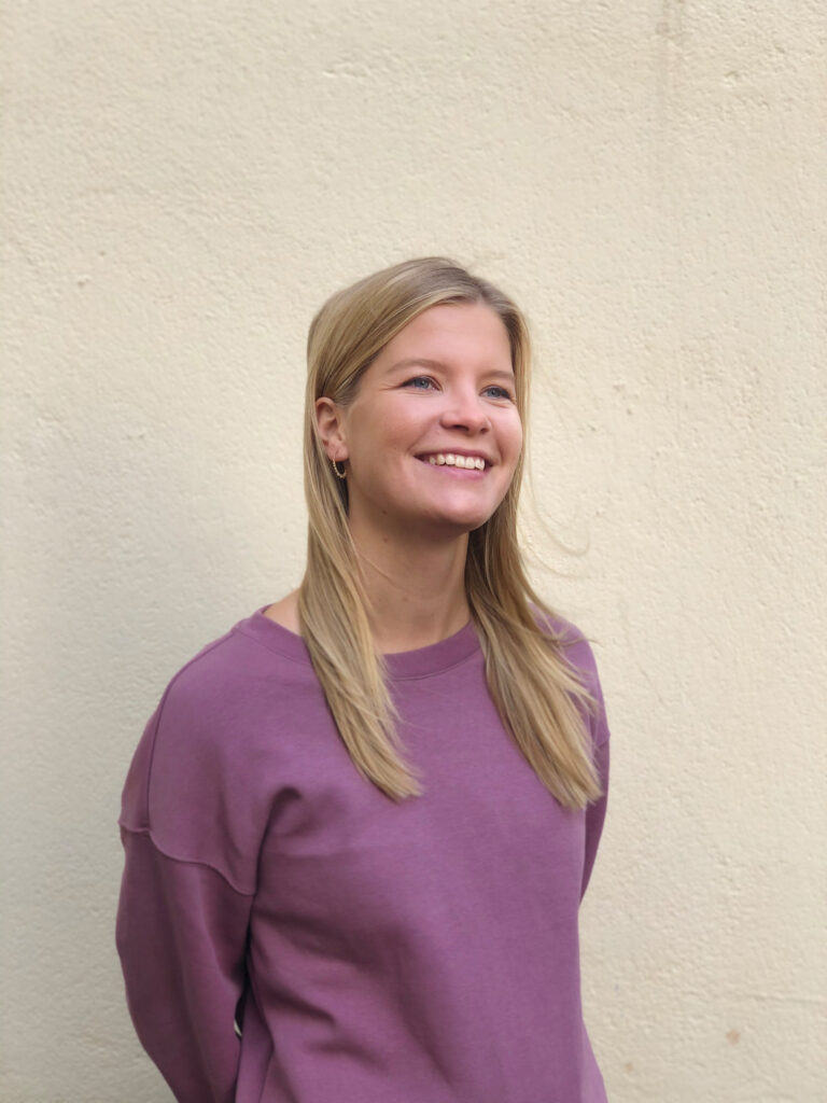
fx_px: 1656
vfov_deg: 36.8
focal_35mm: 52
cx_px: 414
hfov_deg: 28.0
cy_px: 552
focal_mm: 6
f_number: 2.4
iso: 16
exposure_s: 1/100
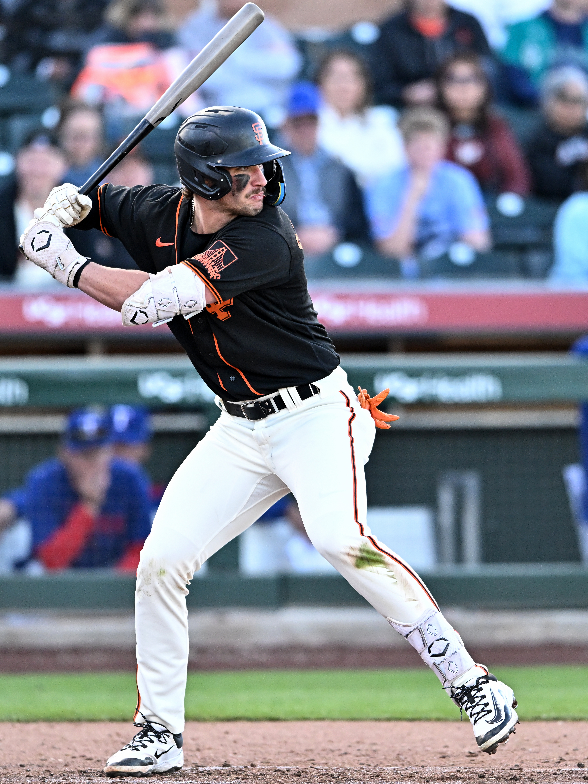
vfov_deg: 3.4
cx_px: 295
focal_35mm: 578
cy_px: 393
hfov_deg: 2.6
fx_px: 13092
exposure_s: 1/2500
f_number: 2.8
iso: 3200
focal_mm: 400
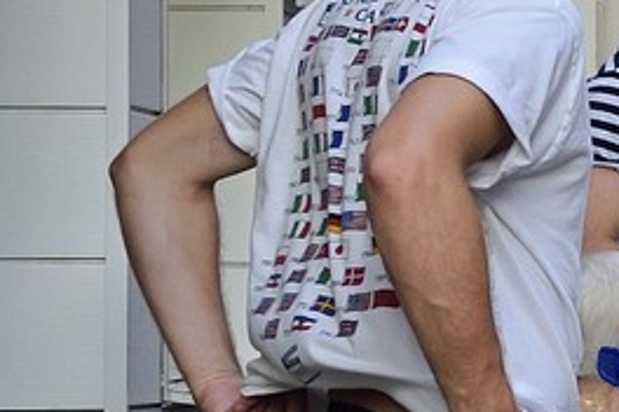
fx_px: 5003
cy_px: 243
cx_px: 1845
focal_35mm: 291
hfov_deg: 6.5
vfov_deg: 4.7
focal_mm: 48
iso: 500
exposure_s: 1/125
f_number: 8
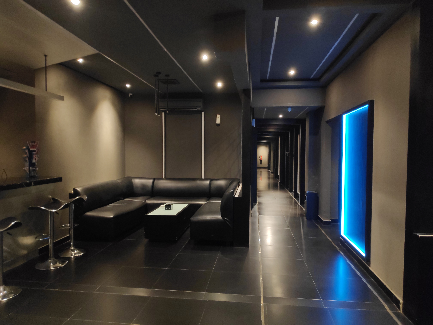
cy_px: 162
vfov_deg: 66.0
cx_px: 216
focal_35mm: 20
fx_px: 250
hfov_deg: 81.7
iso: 624
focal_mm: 3.94
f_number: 1.9
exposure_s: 1/25
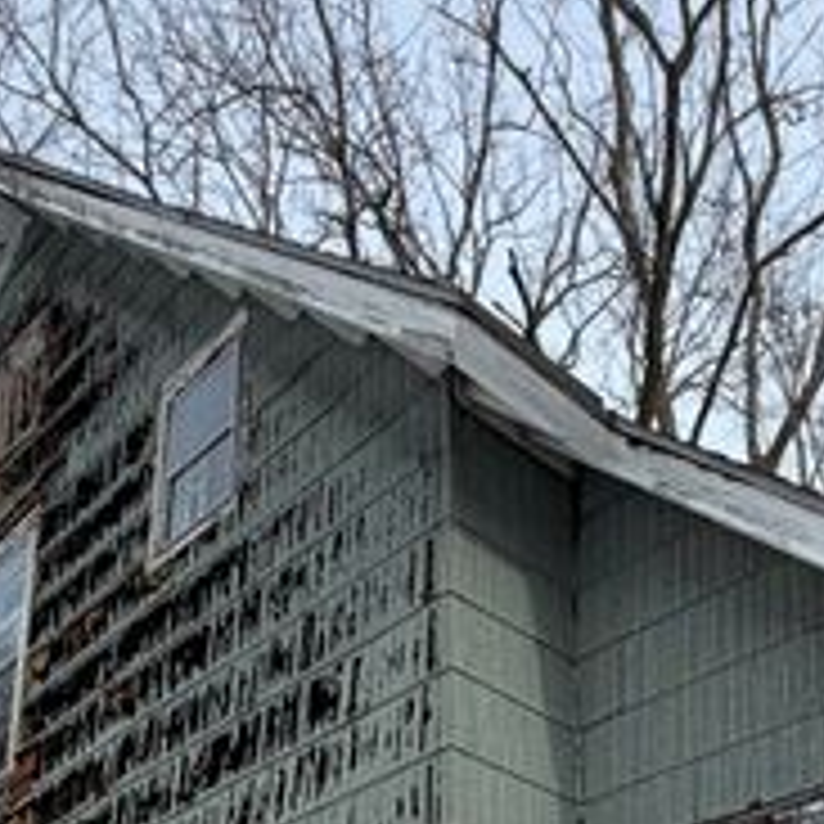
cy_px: 1033
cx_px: 666
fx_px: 1212
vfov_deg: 30.7
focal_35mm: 45
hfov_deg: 36.2
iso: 25
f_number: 2.2
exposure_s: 1/770
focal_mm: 2.22
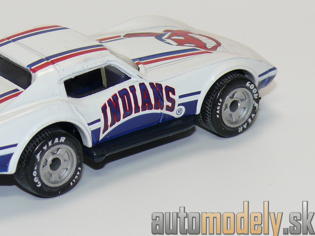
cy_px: 70
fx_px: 1738
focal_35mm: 191
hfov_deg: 10.3
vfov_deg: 7.8
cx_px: 84
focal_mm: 15.2
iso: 100
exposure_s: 1/30
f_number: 4
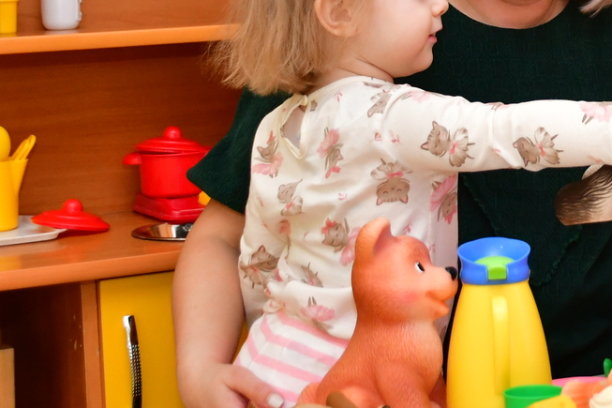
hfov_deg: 16.1
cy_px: 29
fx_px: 2124
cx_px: 617
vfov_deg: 10.9
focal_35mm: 125
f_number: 4.5
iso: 1600
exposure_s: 1/250
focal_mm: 34
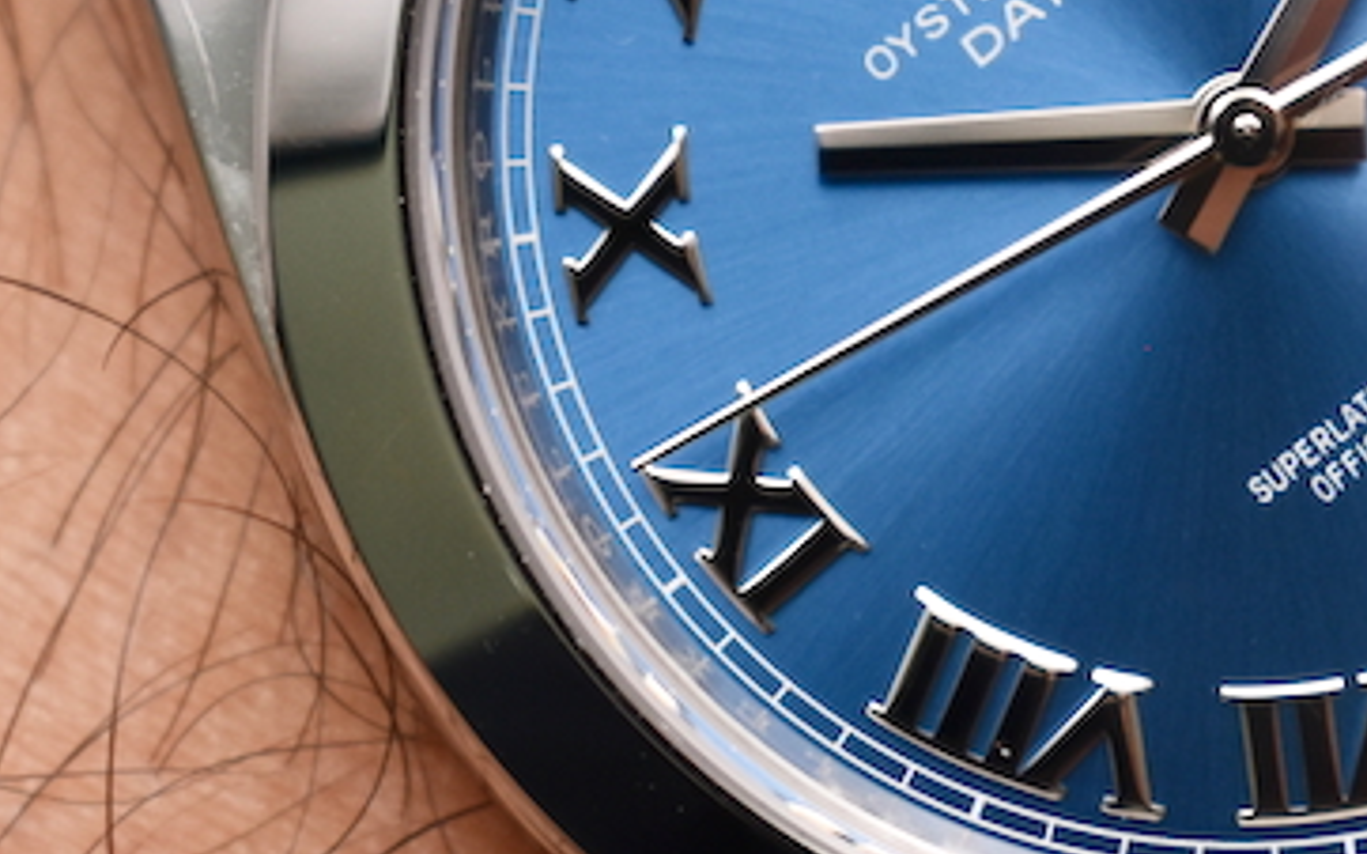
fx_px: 9274
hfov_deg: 8.4
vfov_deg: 5.3
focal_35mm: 249
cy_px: 49
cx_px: 1227
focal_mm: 46
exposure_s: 1/125
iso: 450
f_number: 5.6
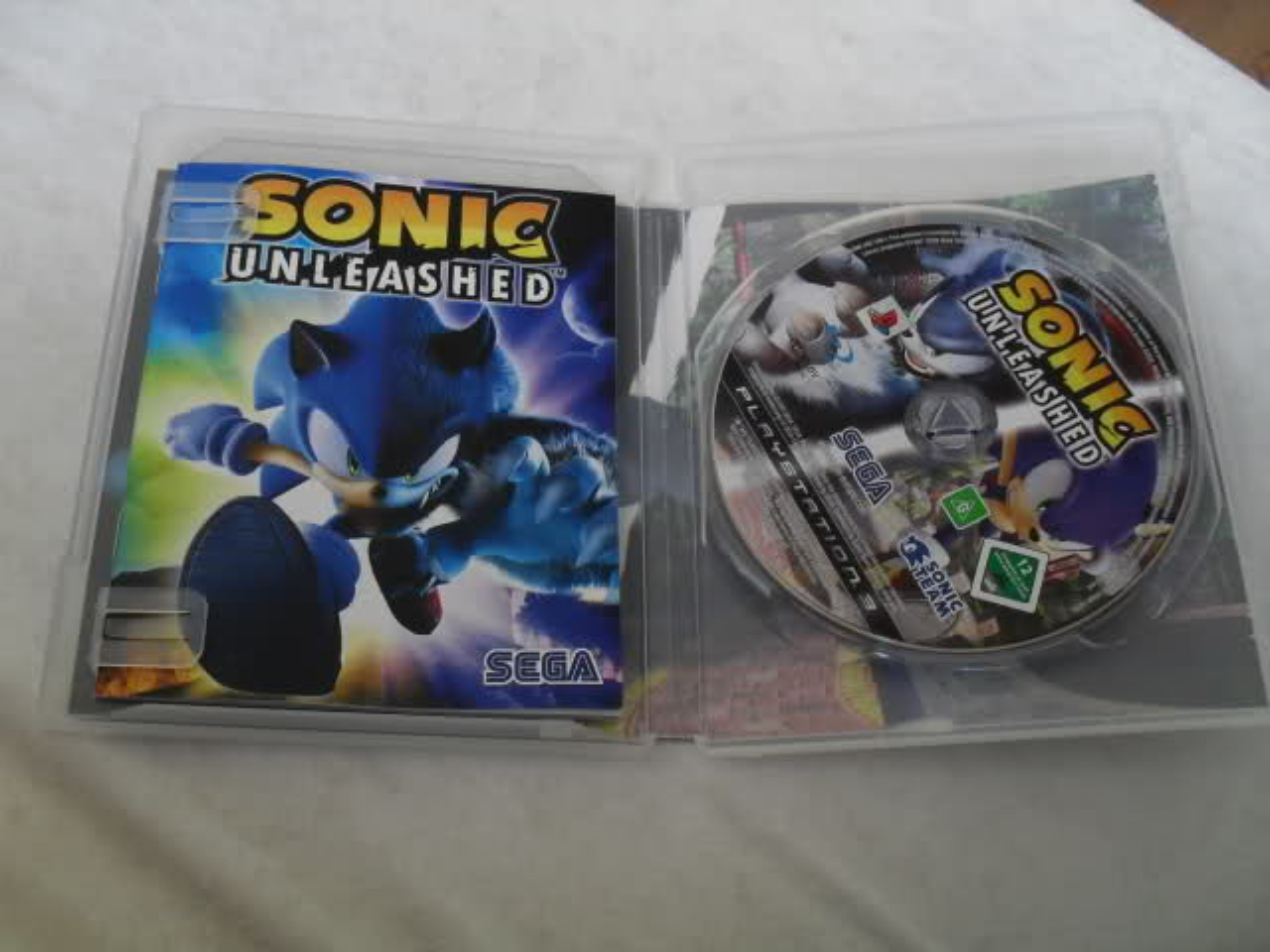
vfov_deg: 40.7
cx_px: 635
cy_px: 476
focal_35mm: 35
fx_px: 1284
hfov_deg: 52.6
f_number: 3.2
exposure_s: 1/45
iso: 120
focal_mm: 6.3
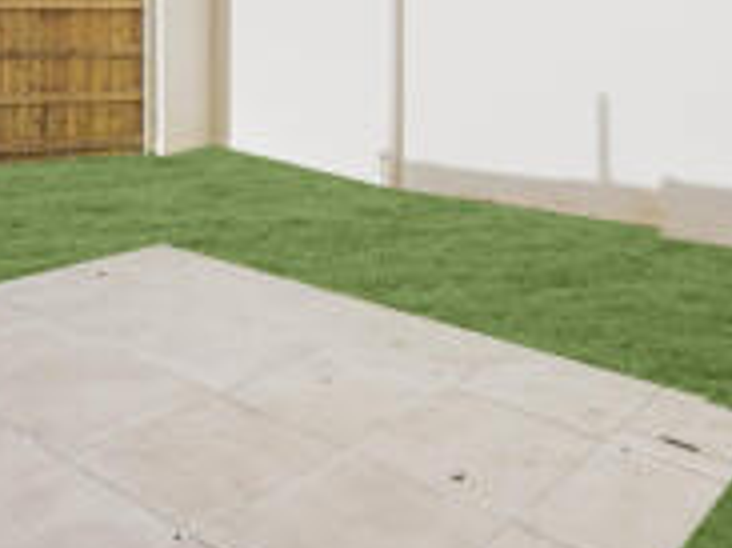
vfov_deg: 33.4
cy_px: 22
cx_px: 356
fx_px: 845
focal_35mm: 40
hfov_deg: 46.8
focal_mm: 16
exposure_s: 1/200
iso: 400
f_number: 9
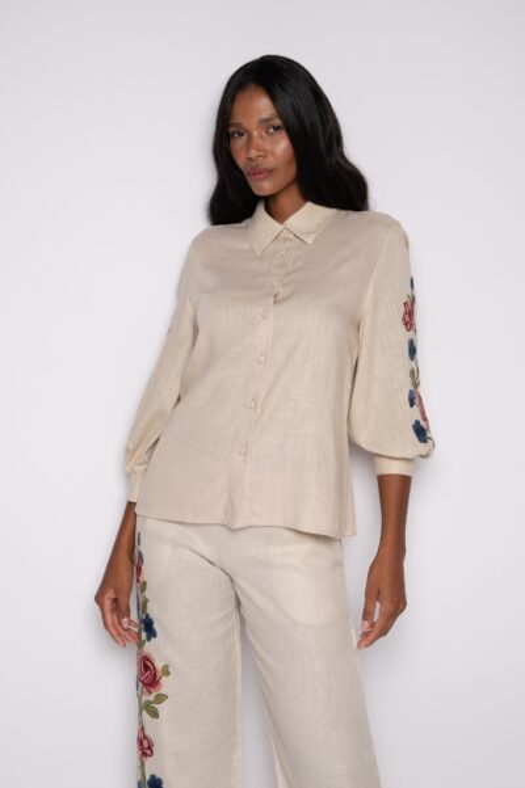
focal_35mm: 48
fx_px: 1051
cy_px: 394
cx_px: 262
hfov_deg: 28.0
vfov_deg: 41.1
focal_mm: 48
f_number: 7.1
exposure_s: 1/160
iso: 200
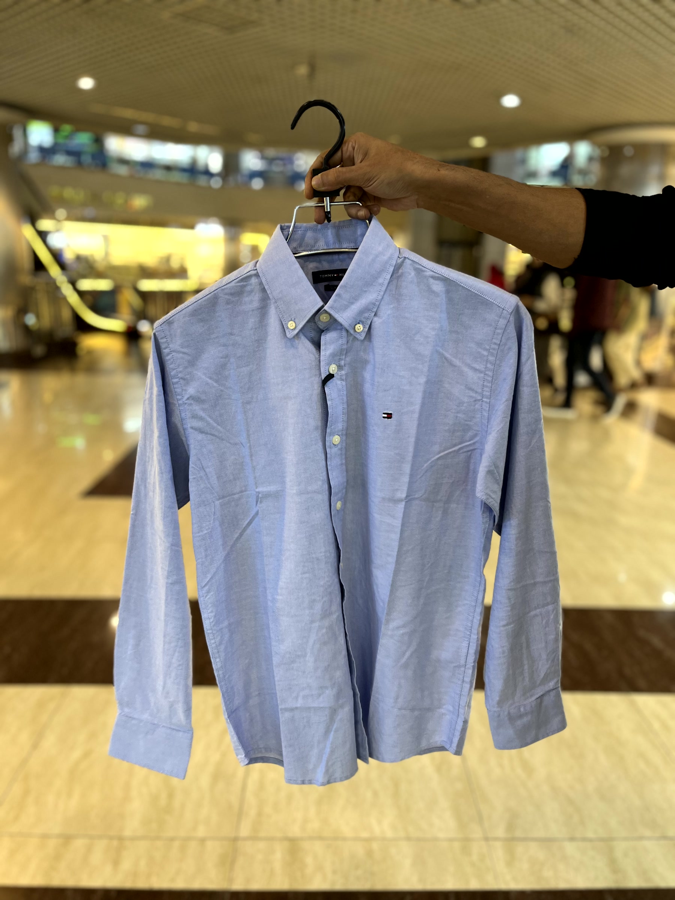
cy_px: 450
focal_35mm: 26
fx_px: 676
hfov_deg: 53.1
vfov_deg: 67.3
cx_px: 338
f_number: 1.6
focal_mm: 5.1
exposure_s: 1/50
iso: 100
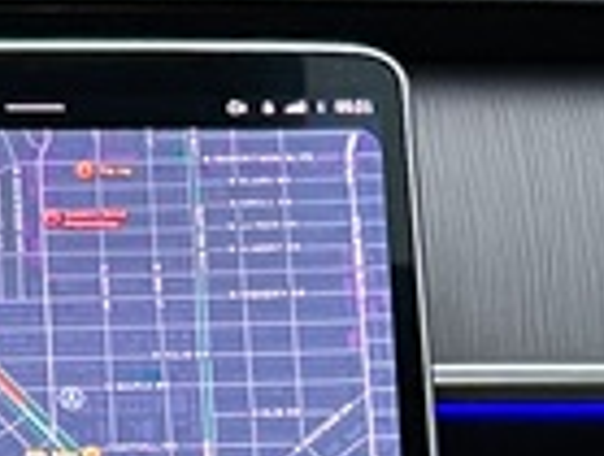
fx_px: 3341
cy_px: 986
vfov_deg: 7.4
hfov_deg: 10.3
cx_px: 22
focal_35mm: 191
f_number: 1.5
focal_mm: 5.7
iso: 500
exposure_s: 1/34
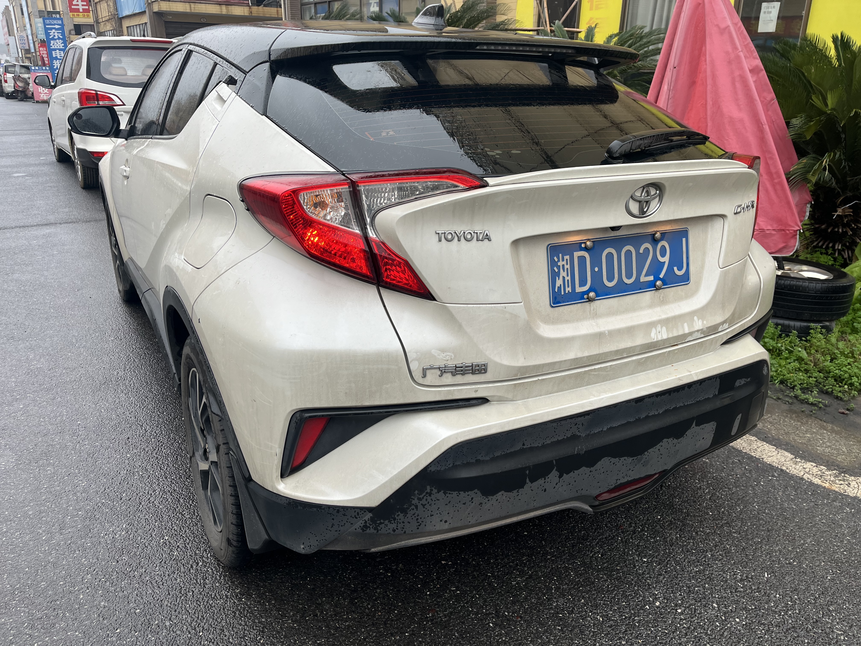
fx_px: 647
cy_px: 323
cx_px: 430
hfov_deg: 67.3
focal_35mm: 26
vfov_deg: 53.1
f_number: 1.6
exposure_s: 1/125
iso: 32
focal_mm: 5.1
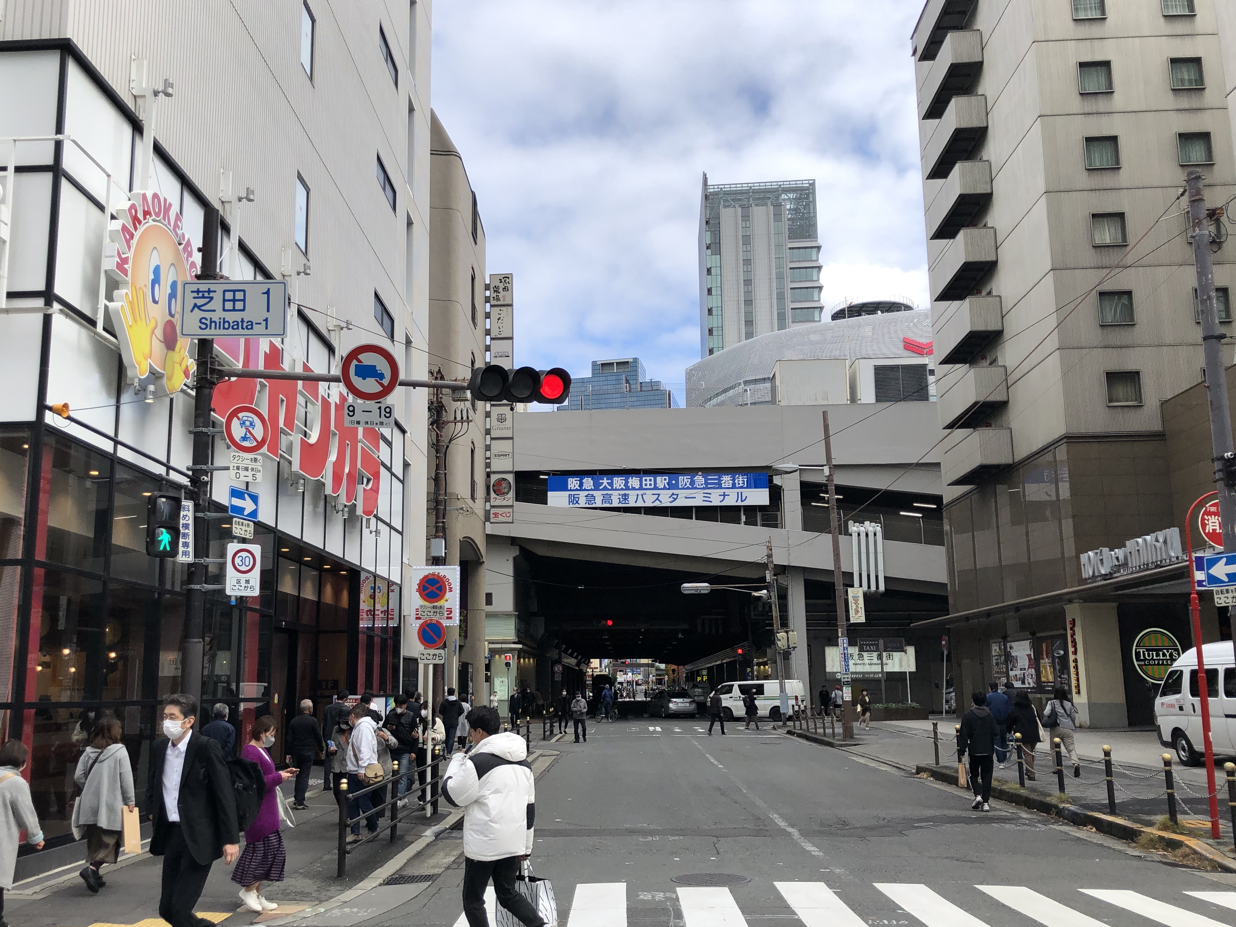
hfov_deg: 58.3
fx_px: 1107
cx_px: 561
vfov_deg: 45.4
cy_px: 494
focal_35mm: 31
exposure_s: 1/1312
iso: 20
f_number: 1.8
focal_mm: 3.99
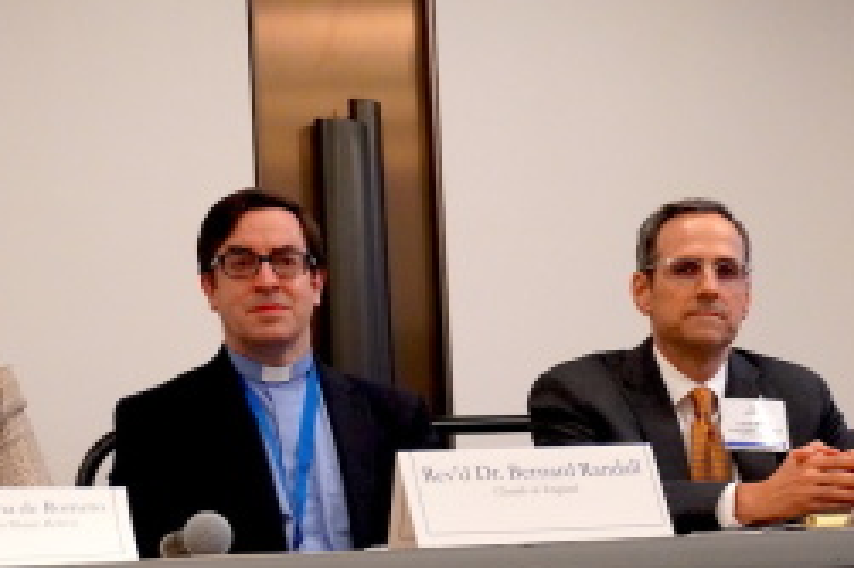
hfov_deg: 23.7
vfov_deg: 15.7
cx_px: 391
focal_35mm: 86
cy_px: 473
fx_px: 2039
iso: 6400
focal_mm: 32
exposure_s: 1/100
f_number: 5
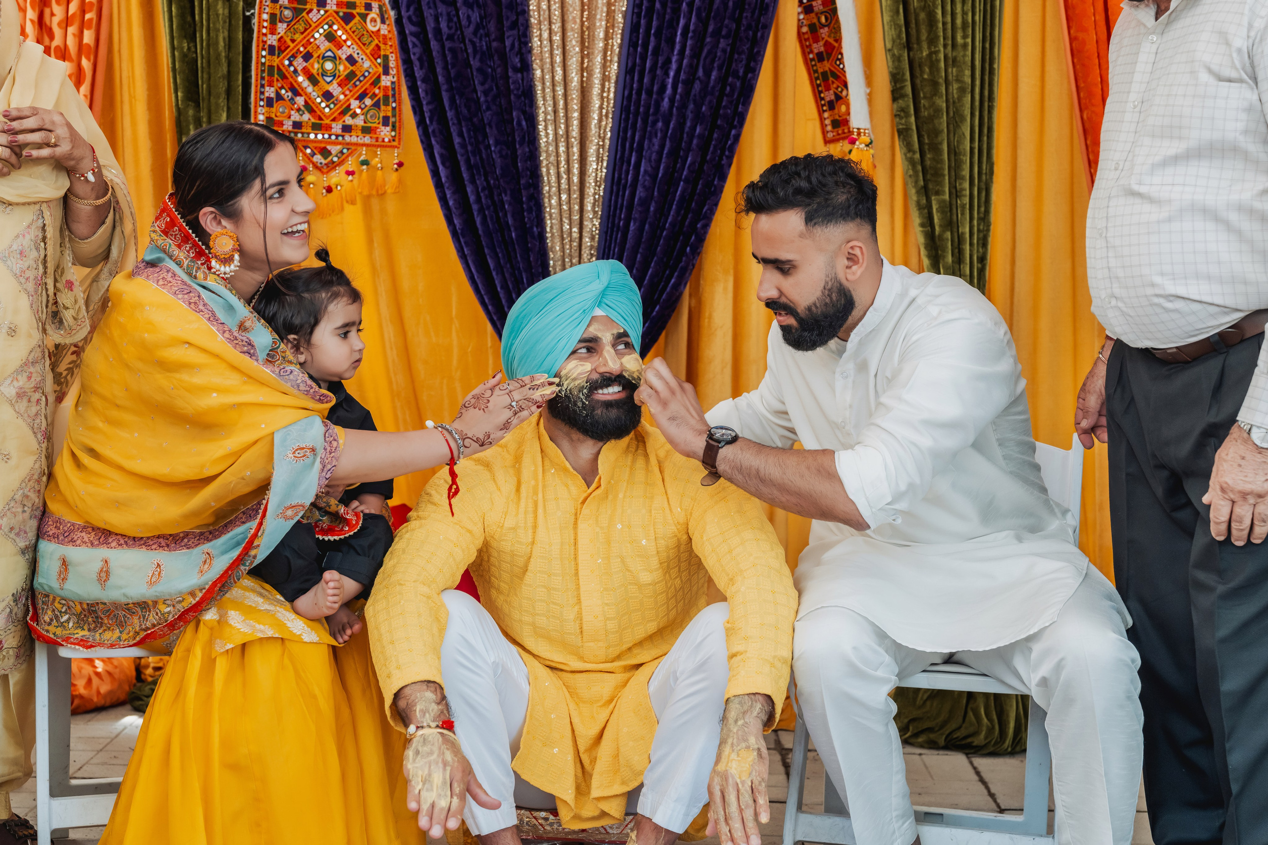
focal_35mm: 50
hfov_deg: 39.6
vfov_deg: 27.0
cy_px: 422
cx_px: 634
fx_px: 1761
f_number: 4
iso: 1000
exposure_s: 1/250
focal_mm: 50
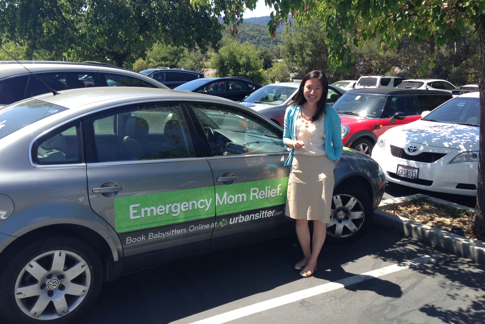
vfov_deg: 37.8
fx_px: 472
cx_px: 242
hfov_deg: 54.4
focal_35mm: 35
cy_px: 171
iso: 50
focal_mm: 4.13
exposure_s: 1/589
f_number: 2.4
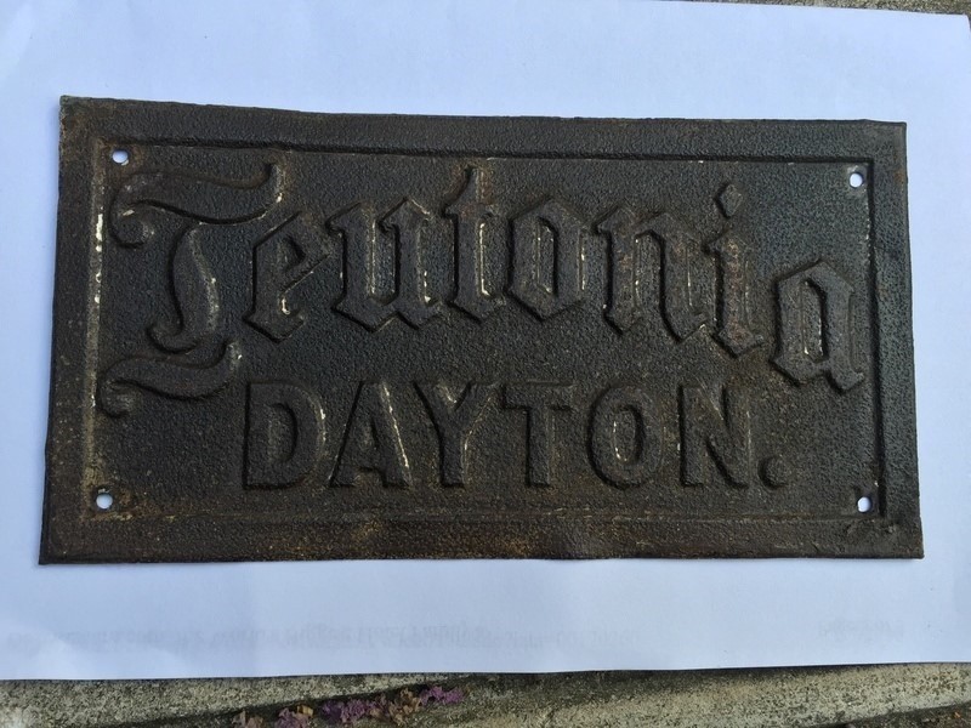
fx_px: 813
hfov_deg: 61.7
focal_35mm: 29
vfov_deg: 48.2
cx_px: 486
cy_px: 364
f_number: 2.2
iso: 50
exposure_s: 1/120
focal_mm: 4.15
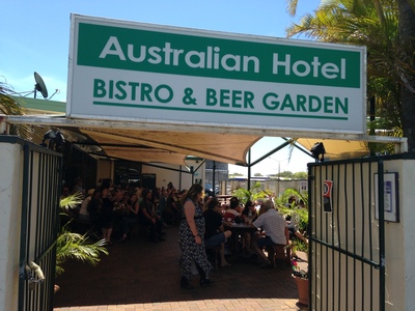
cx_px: 208
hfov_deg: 55.4
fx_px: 396
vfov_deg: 42.9
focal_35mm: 33
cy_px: 156
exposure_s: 1/847
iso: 50
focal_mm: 4.13
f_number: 2.4
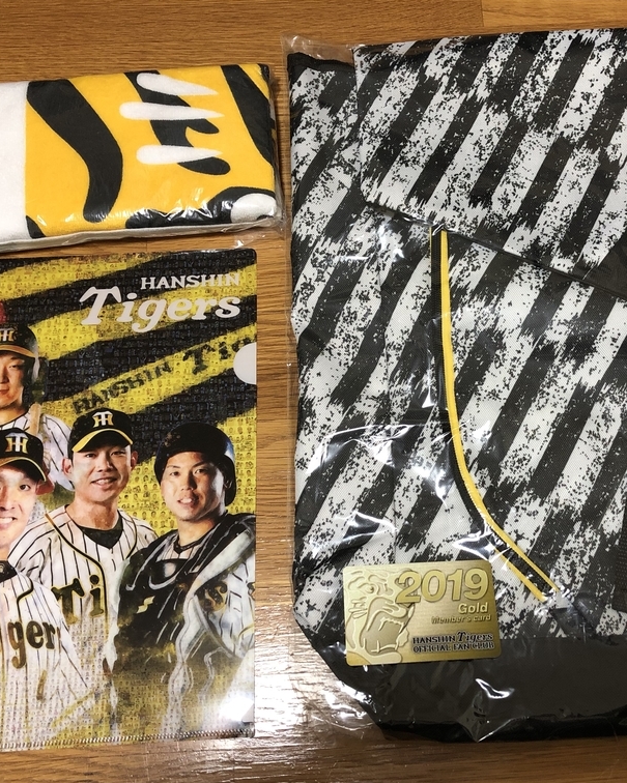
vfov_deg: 49.1
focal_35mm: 37
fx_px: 858
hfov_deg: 39.9
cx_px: 393
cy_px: 394
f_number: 1.8
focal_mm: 3.99
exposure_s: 1/15
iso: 64
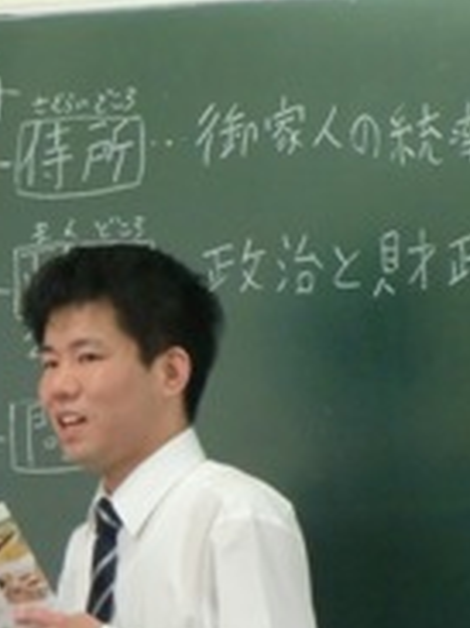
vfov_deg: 4.8
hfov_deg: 3.6
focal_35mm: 411
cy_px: 460
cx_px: 113
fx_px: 7449
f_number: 4.8
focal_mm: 30.1
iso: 400
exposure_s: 1/40
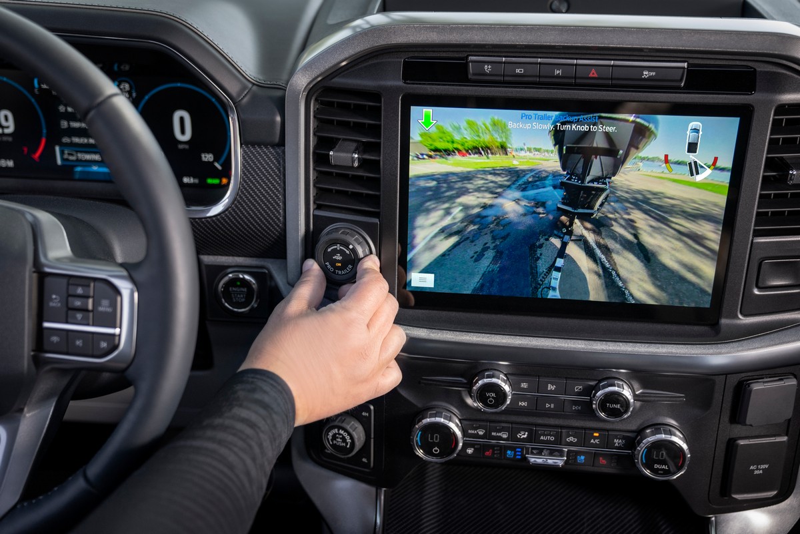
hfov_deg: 48.5
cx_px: 400
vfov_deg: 33.4
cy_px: 267
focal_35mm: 40
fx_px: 889
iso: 400
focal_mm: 40
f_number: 2.8
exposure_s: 1/500
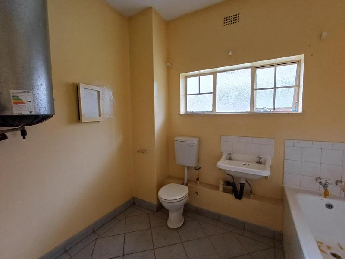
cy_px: 130
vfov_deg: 78.1
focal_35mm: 16
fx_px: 159
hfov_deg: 94.5
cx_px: 172
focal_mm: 1.64
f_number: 2.2
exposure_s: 1/50
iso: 125
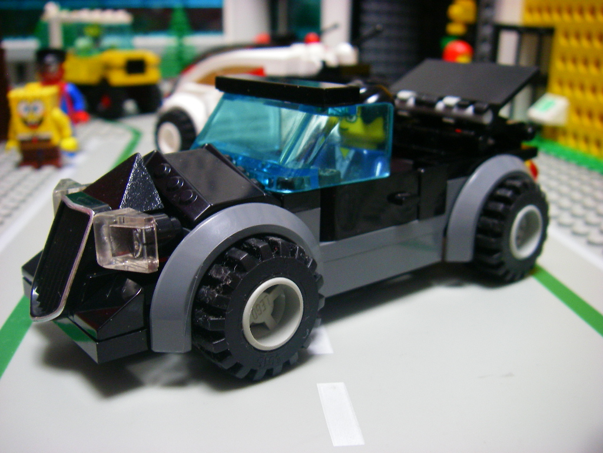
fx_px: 662
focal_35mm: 38
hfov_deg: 49.0
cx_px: 302
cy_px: 226
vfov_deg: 37.7
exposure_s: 1/10
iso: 200
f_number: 3.3
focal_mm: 6.3
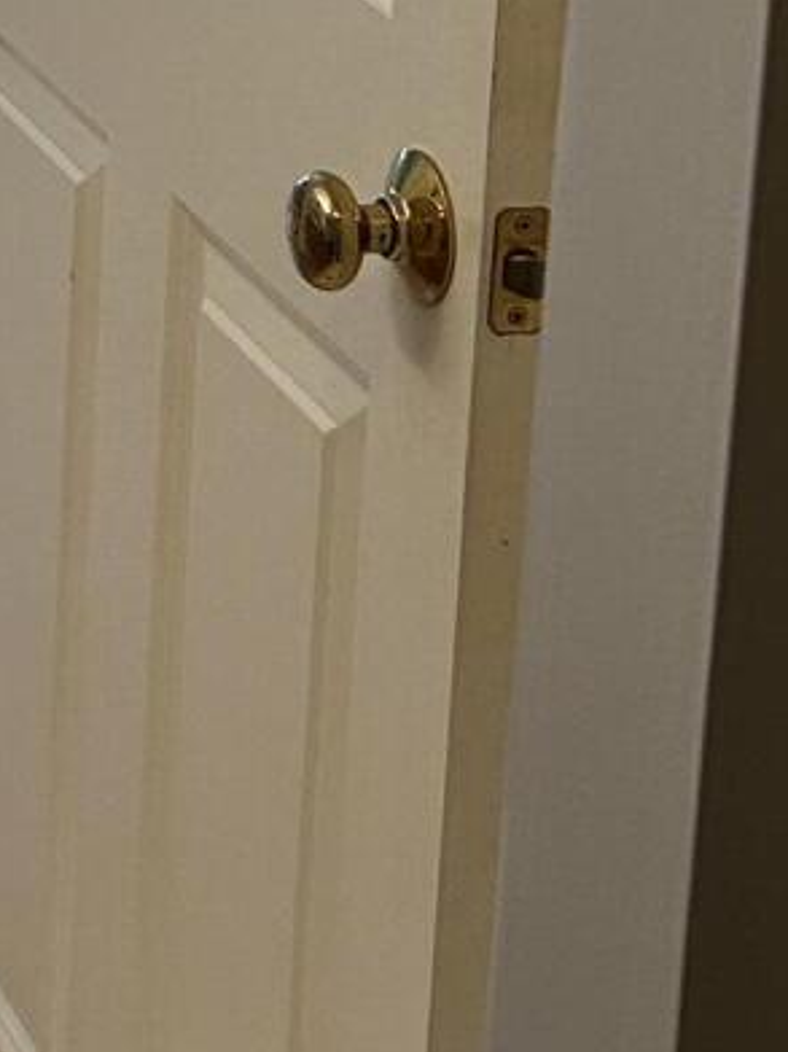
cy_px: -390
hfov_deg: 10.3
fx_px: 4039
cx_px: -788
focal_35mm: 133
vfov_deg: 14.1
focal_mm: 5.7
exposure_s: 1/120
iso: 100
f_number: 1.5
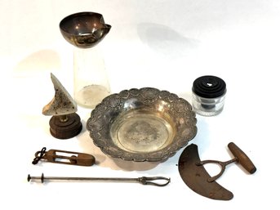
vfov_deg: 28.0
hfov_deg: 36.8
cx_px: 140
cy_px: 105
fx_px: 420
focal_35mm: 52
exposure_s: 1/120
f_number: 1.6
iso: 40
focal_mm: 5.96
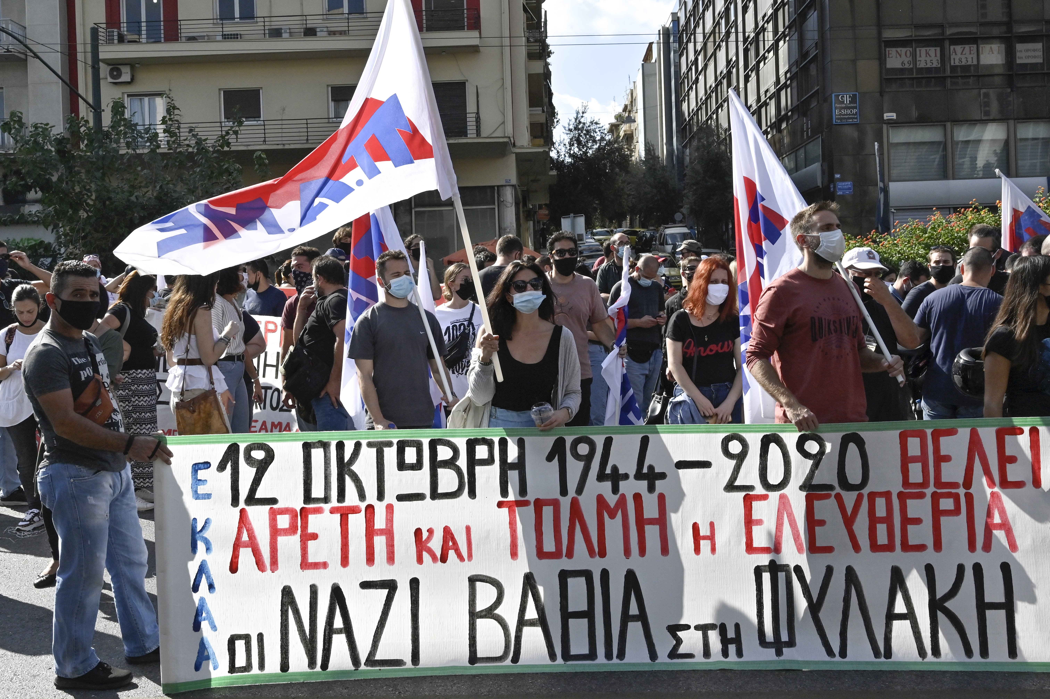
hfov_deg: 58.7
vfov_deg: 41.1
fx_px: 933
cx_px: 525
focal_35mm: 32
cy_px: 350
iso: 640
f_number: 13
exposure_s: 1/1250
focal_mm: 32
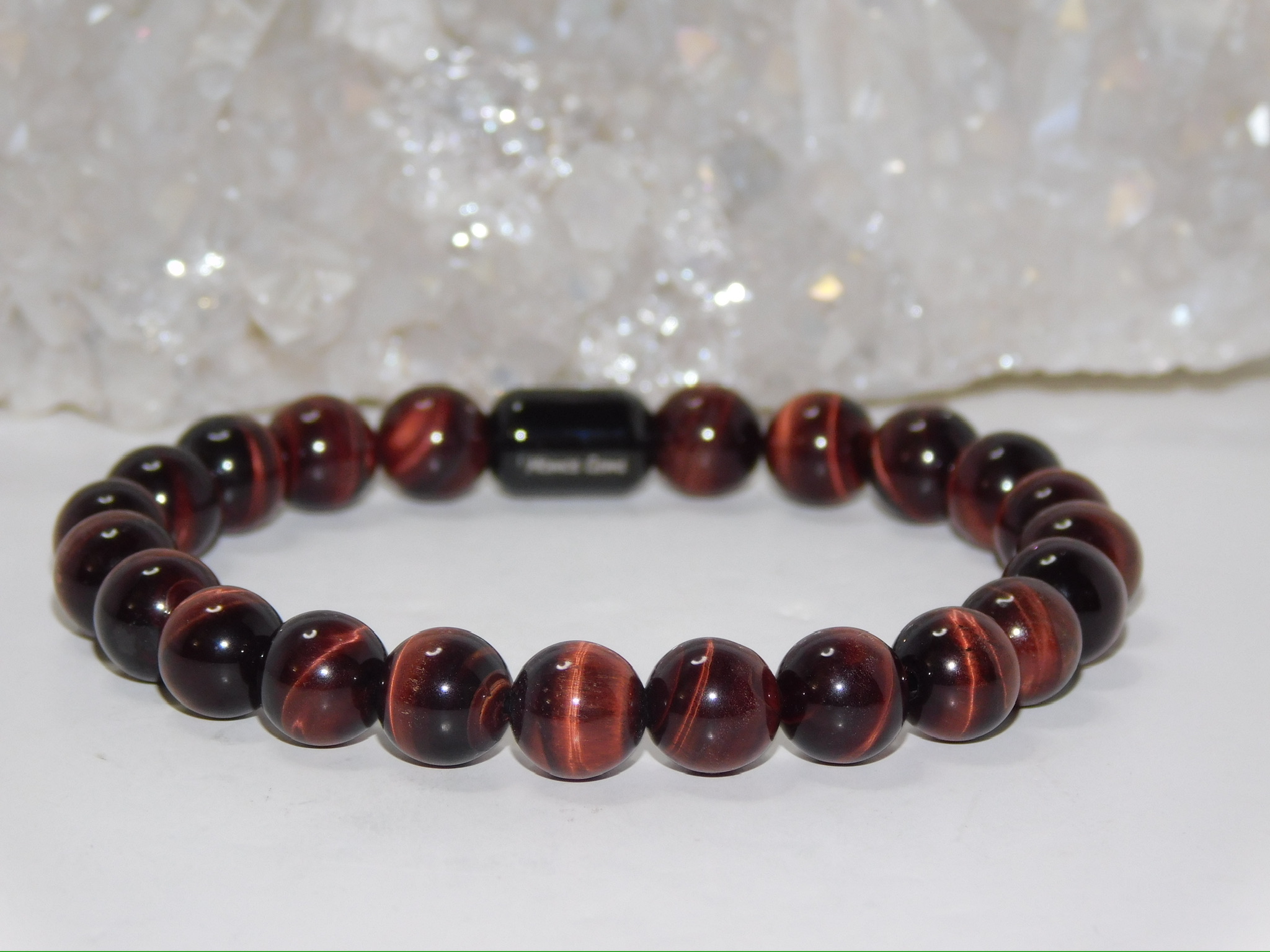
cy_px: 476
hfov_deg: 13.3
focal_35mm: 148
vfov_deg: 10.0
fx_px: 5430
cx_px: 635
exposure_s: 1/60
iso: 200
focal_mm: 26.3
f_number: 5.1
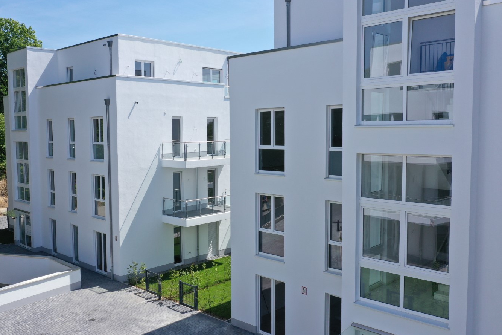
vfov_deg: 38.9
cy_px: 163
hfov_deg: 55.6
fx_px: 474
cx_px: 218
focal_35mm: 34
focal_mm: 10.26
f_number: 6.3
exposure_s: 1/320
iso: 100
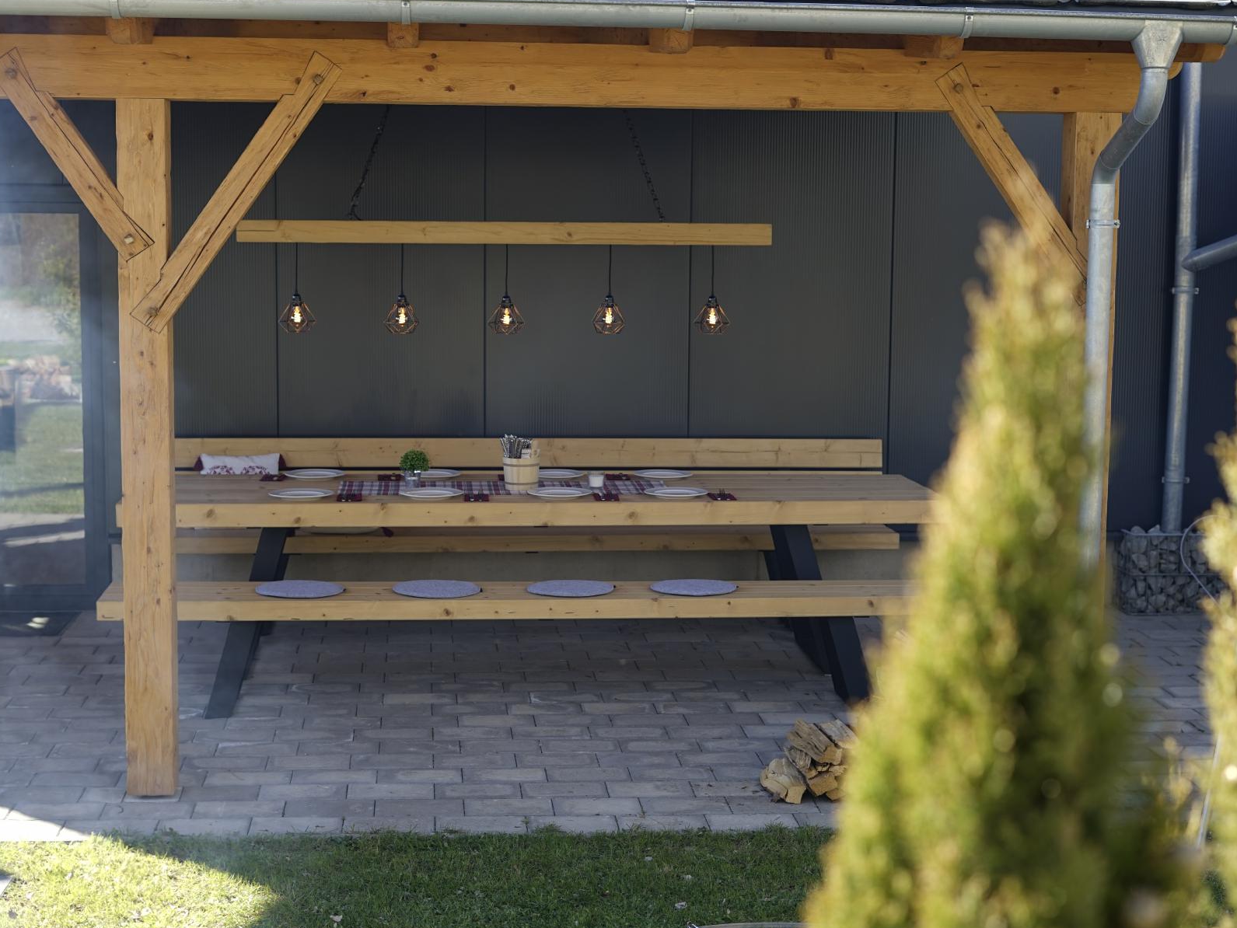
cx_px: 628
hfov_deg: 33.2
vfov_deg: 25.2
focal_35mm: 58
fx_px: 2073
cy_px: 478
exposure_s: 1/160
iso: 64
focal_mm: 50
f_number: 3.2
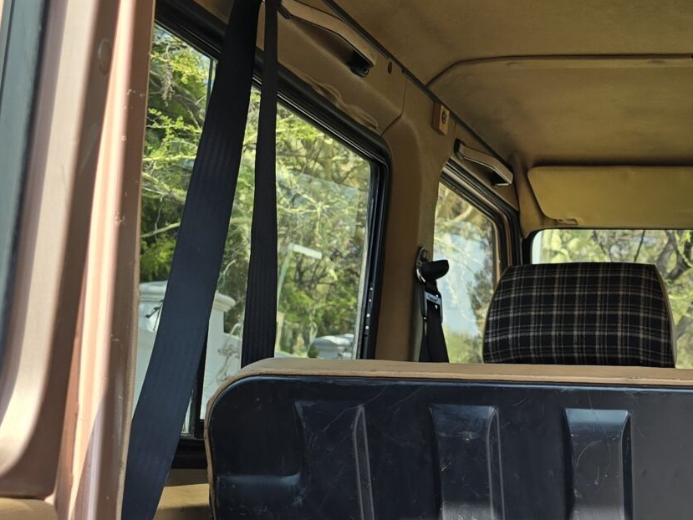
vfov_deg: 19.4
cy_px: 638
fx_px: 1422
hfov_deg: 25.1
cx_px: 800
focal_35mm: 71
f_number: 1.7
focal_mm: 6.3
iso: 12
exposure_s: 1/343
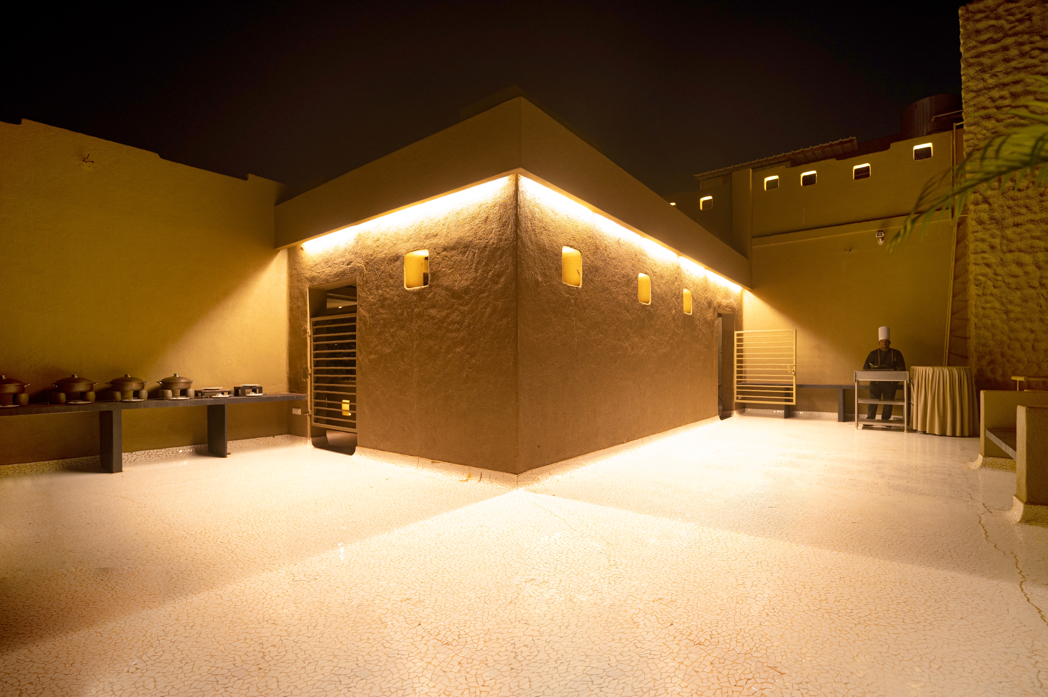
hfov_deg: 100.4
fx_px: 436
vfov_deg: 77.2
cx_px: 524
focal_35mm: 15
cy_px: 348
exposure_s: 1/8
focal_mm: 15
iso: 800
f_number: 2.8
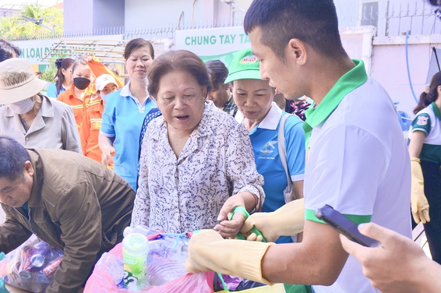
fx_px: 514
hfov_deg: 46.3
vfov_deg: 31.8
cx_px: 193
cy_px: 149
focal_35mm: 42
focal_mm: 24
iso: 100
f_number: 5
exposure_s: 1/125
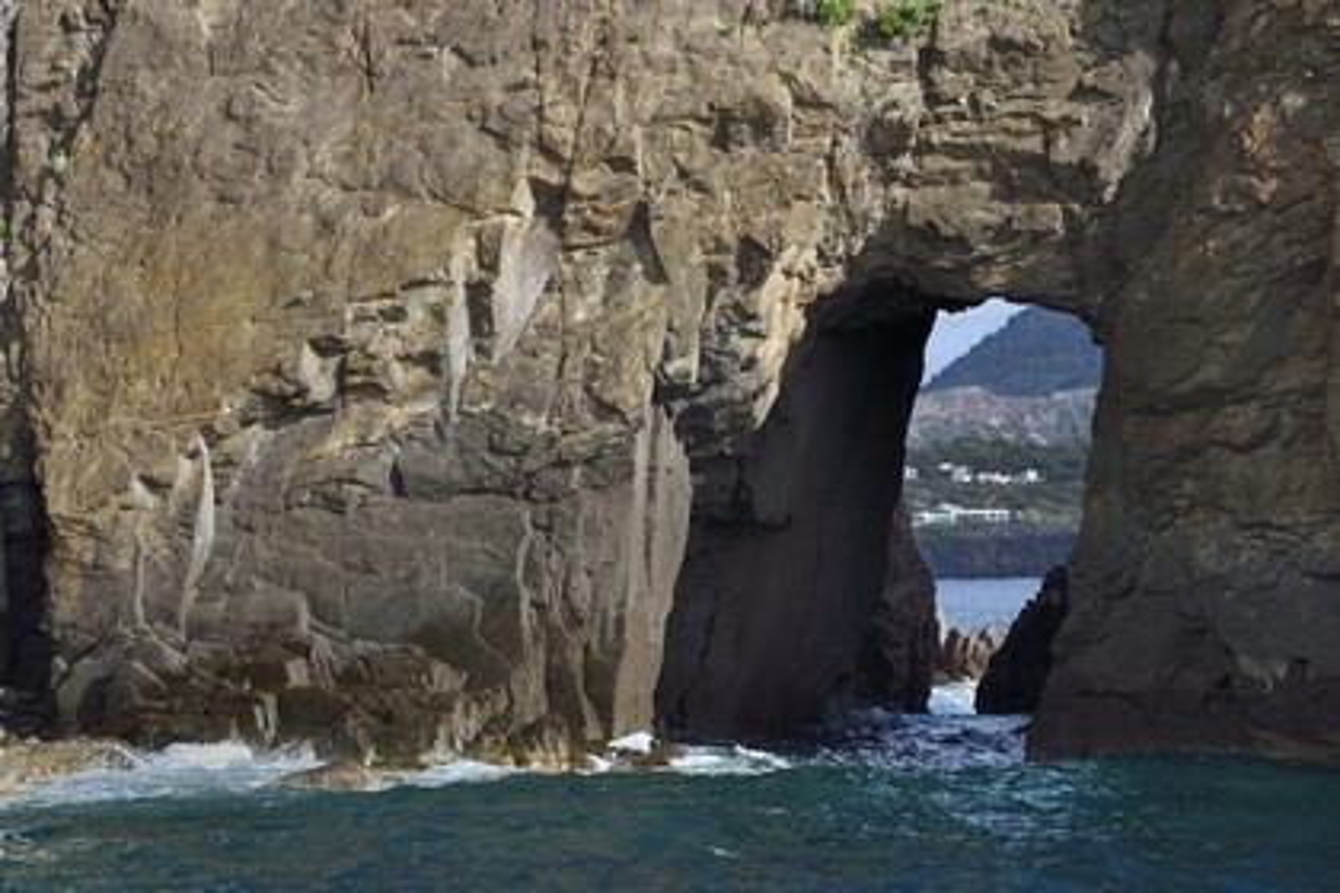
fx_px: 5397
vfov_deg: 9.5
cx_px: 670
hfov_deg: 14.2
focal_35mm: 145
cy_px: 446
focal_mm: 145
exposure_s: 1/800
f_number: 4.5
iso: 200
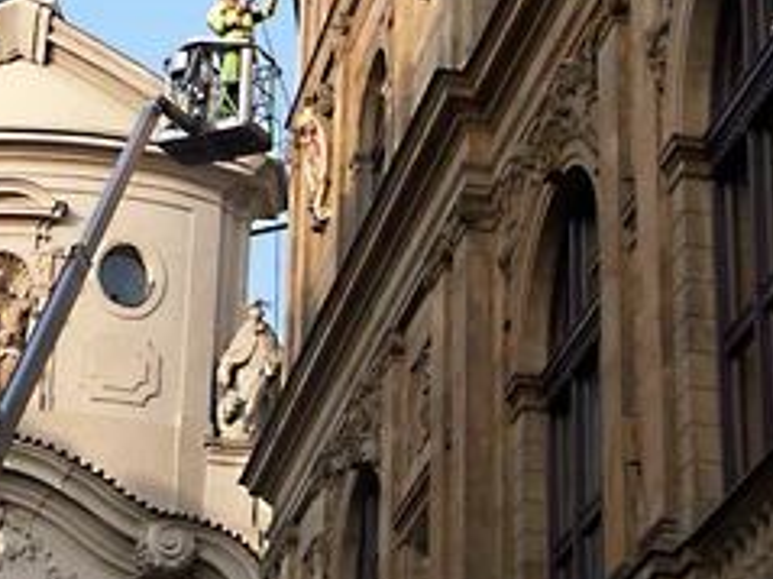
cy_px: 133
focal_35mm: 124
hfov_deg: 15.9
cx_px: 233
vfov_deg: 11.9
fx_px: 2768
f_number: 5.6
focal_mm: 19.01
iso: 100
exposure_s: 1/250
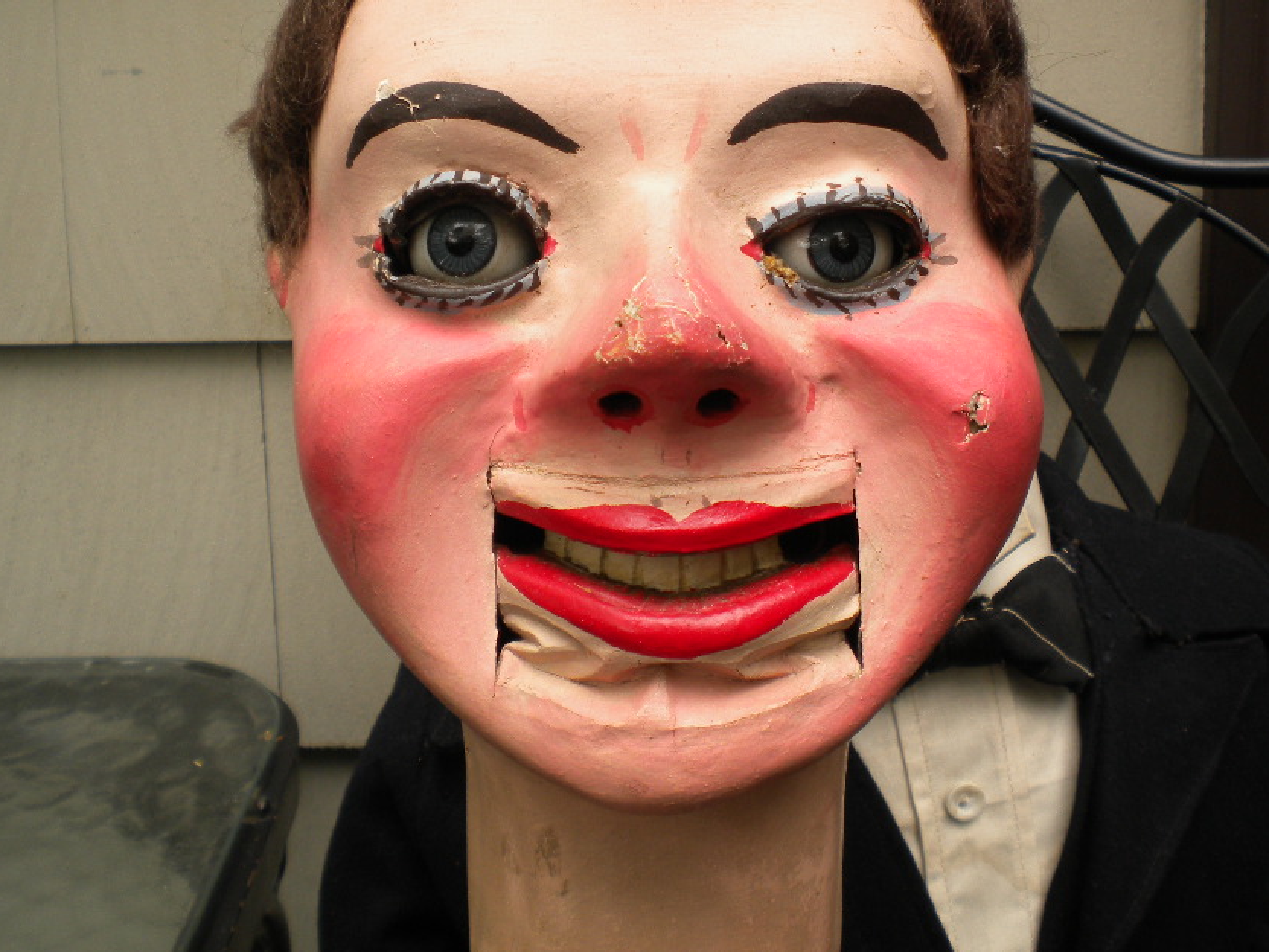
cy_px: 378
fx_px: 1577
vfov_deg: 33.5
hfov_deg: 43.8
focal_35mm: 43
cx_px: 678
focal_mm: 6.3
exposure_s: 1/138
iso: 80
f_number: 4.6
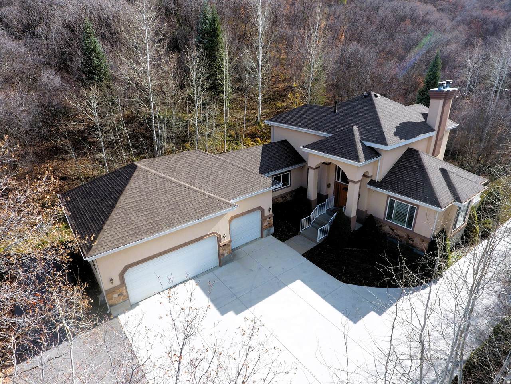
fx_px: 295
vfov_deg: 66.0
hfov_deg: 81.7
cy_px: 192
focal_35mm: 20
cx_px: 256
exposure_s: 1/470
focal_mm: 3.61
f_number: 2.8
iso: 100
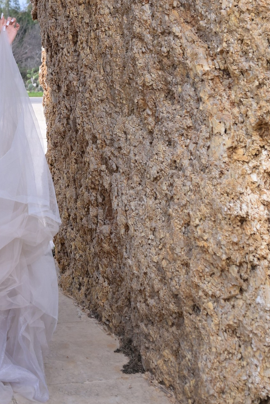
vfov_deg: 25.1
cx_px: -27
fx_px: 865
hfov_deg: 17.2
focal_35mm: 77
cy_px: 1
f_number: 3.5
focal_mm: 24
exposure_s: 1/1000
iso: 125
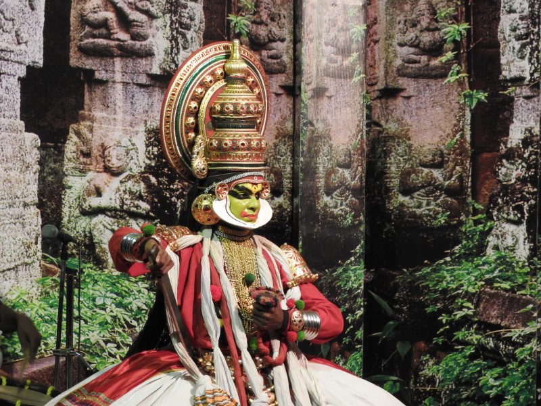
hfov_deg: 9.9
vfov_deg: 7.4
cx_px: 270
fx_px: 3126
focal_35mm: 200
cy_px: 203
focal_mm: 35.8
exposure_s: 1/10
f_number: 5.3
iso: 800
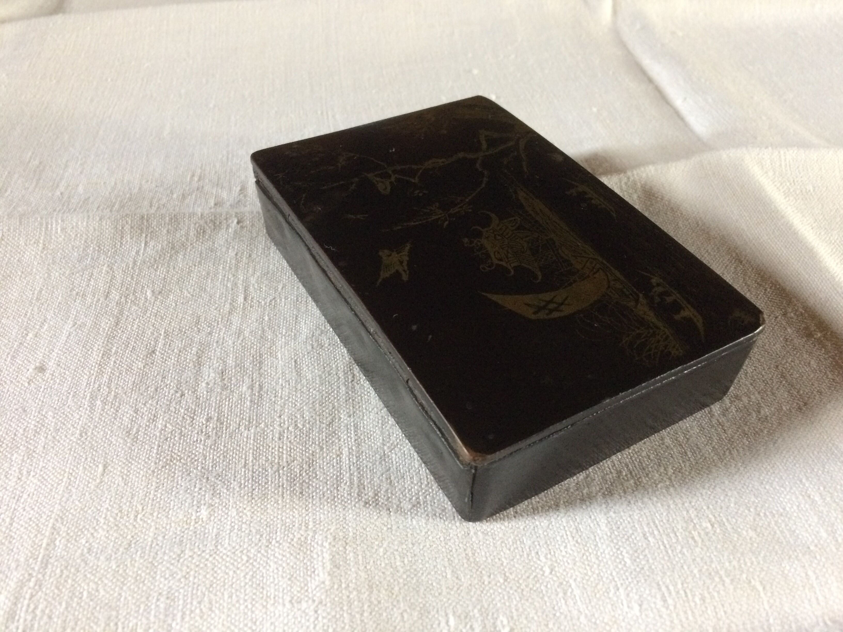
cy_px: 316
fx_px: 706
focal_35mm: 29
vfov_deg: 48.2
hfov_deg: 61.7
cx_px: 422
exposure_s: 1/17
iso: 250
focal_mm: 4.15
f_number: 2.2
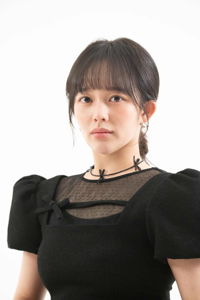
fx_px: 841
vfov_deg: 20.2
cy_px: 150
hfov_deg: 13.6
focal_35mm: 101
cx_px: 100
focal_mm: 101
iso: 5000
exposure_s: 1/320
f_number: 5
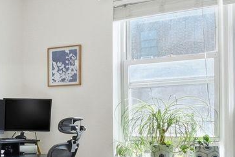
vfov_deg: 17.0
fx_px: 516
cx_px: -231
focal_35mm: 79
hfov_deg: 18.0
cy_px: 141
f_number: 8
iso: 400
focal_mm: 14
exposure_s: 1/400
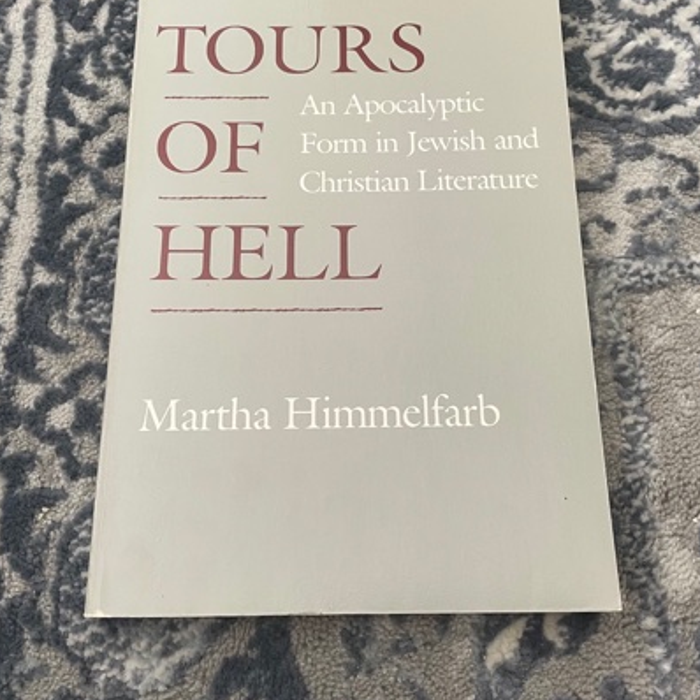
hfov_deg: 44.9
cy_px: 290
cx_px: 361
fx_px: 847
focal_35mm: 37
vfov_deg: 44.8
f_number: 1.6
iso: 160
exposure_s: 1/60
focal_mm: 4.2
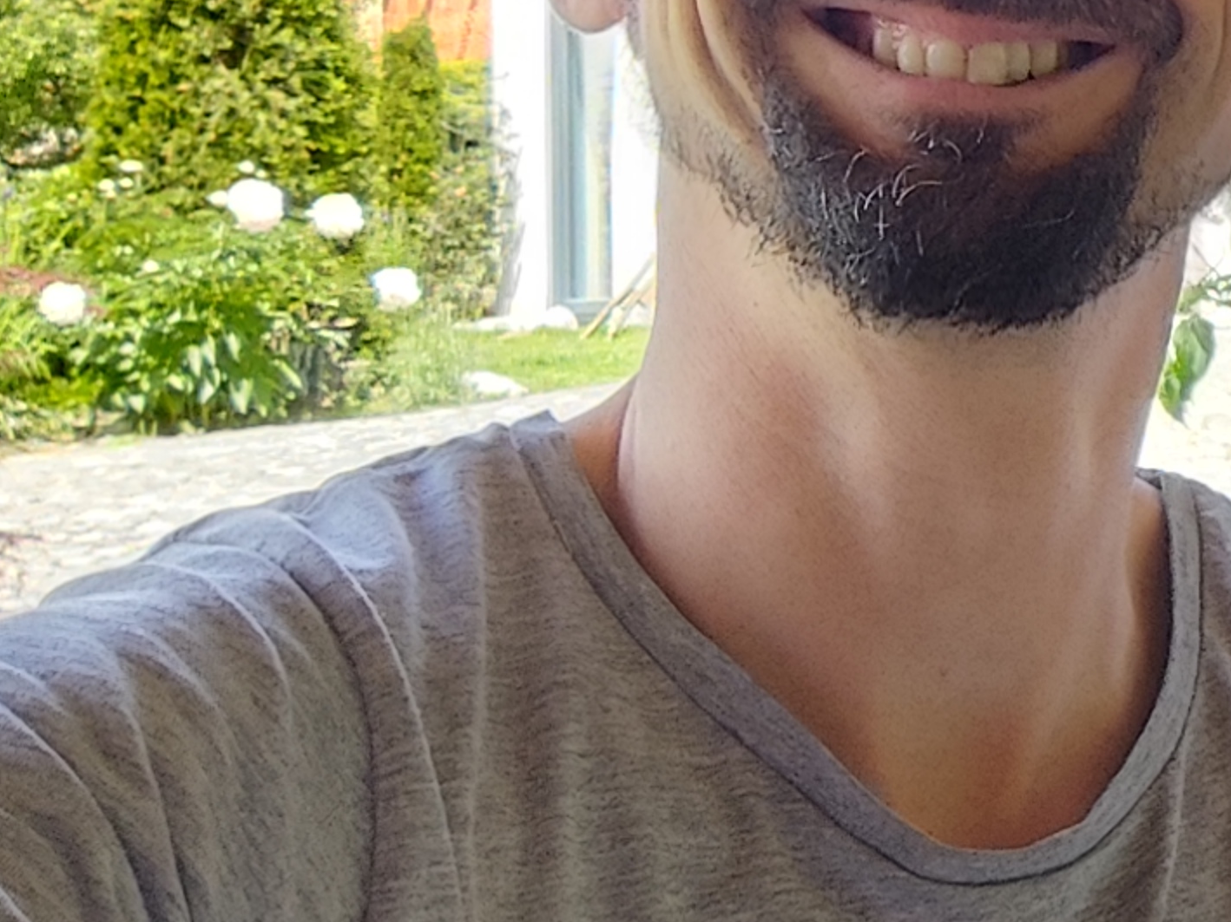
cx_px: 1694
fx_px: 2773
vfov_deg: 18.8
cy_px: 257
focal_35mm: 78
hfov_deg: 21.9
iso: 50
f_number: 2.45
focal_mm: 3.27
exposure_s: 1/193
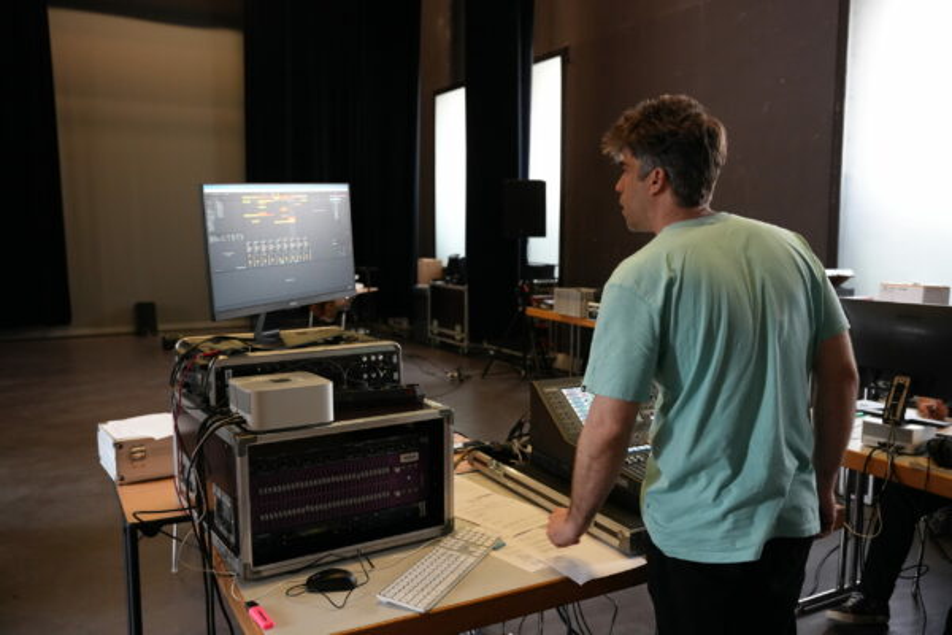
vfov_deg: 42.7
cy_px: 318
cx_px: 476
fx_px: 812
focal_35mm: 31
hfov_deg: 60.8
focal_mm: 30.7
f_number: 4
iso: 6400
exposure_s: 1/160
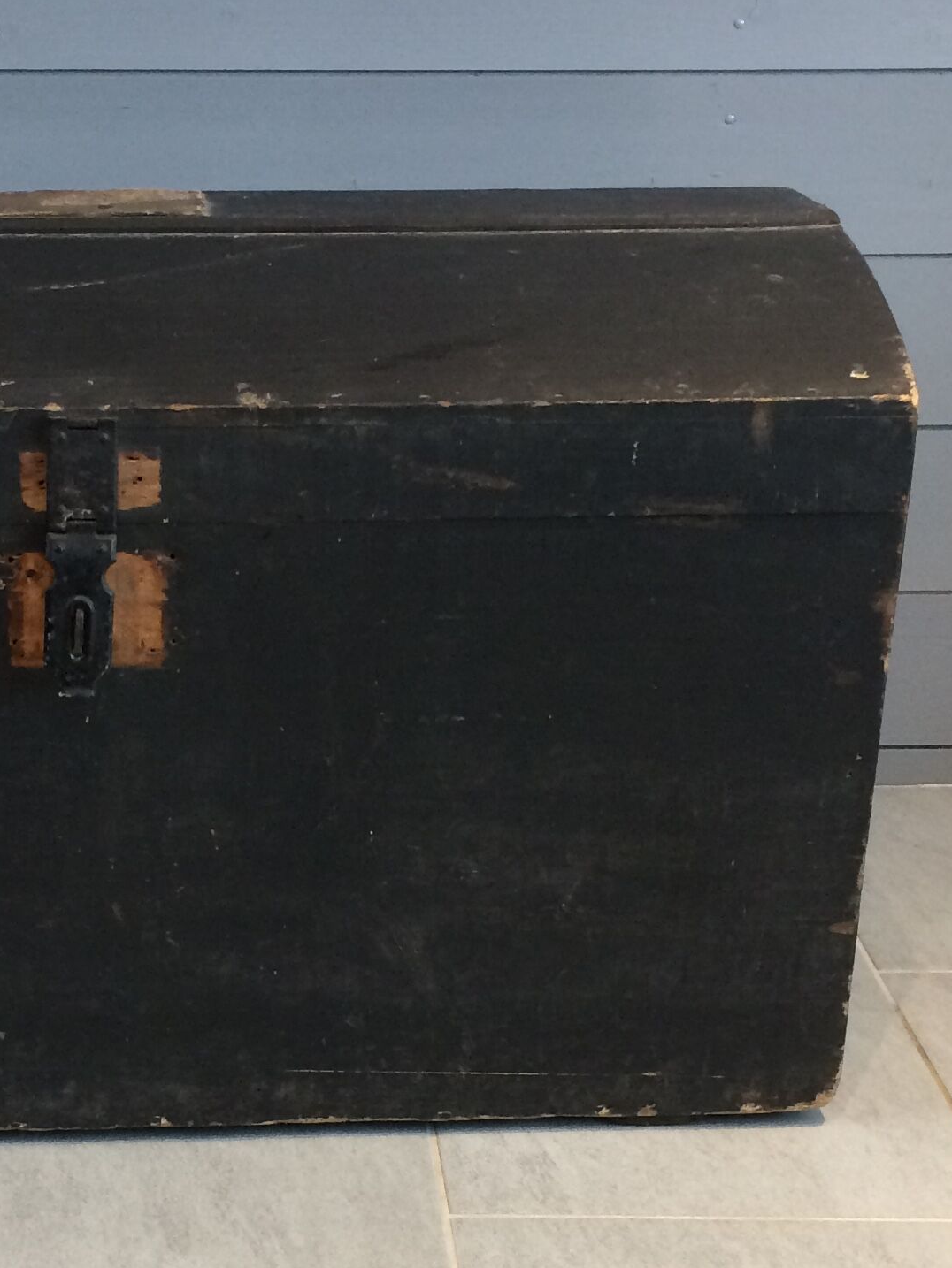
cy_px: 859
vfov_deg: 29.2
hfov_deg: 22.0
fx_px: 2419
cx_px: 188
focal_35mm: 66
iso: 200
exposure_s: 1/33
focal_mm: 4.15
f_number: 2.2
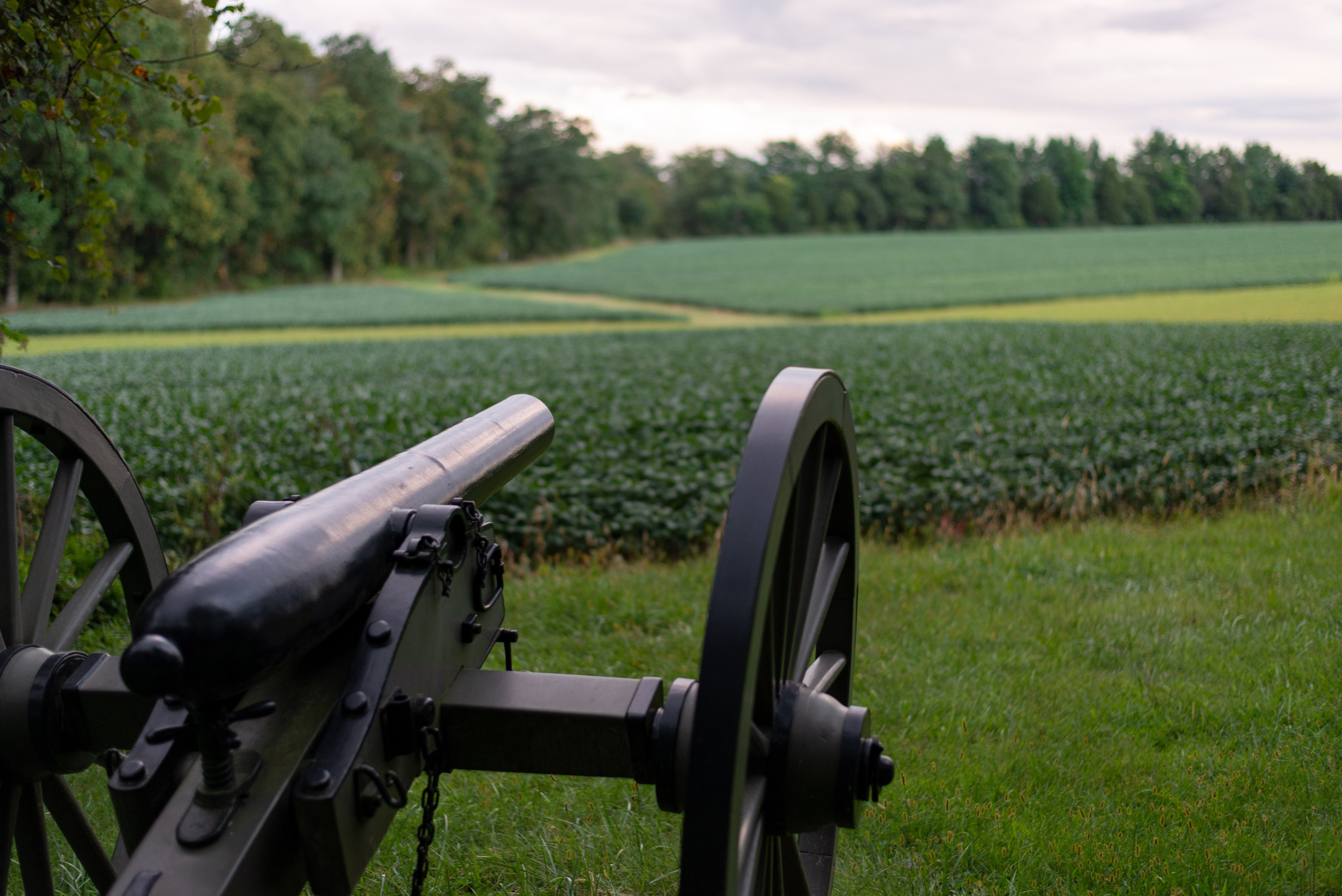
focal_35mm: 50
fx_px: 1865
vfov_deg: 27.0
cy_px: 448
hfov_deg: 39.6
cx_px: 671
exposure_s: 1/80
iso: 500
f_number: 2
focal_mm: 50
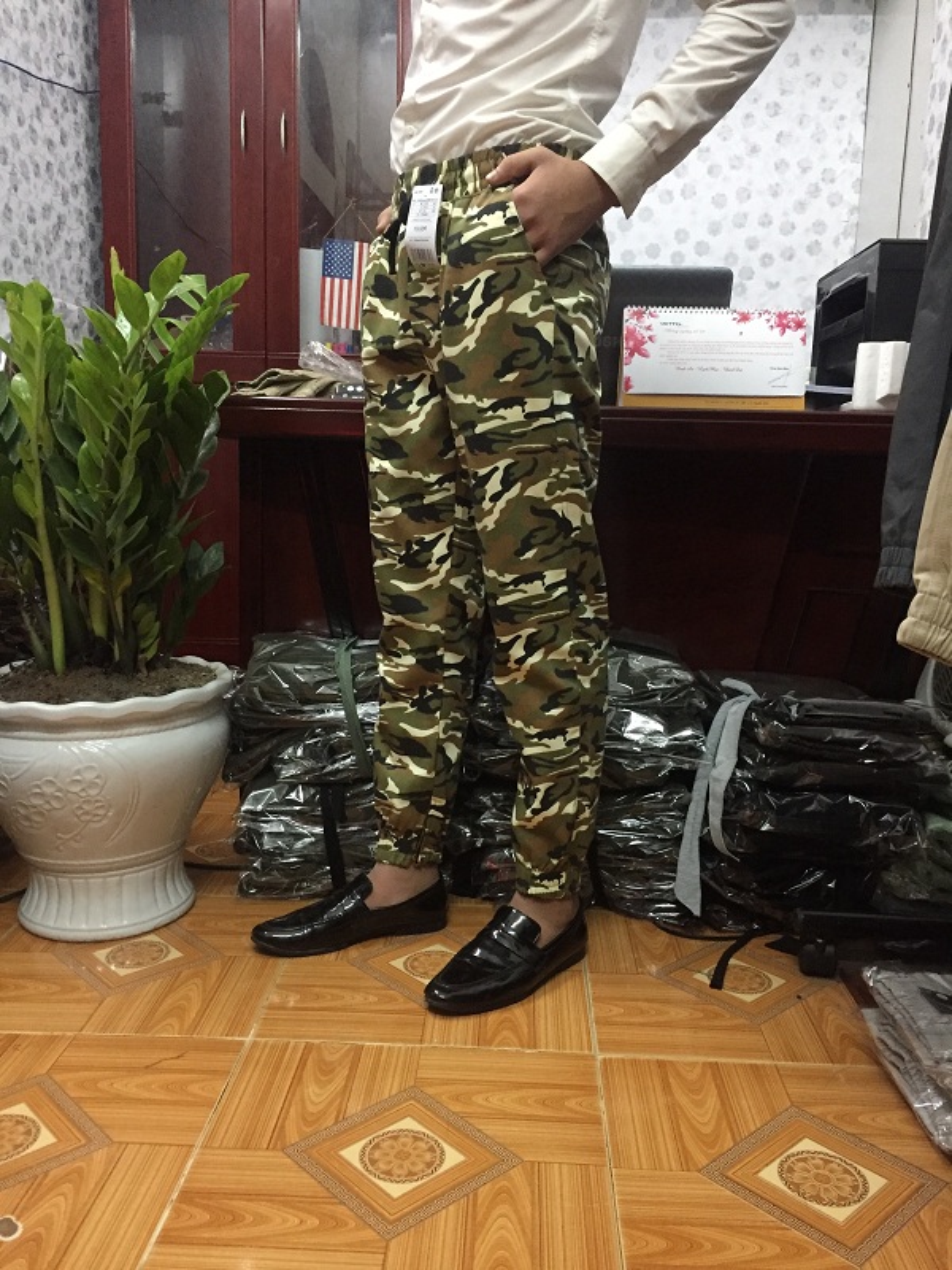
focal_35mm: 29
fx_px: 1063
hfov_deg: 48.2
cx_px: 476
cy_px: 635
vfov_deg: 61.7
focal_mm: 4.15
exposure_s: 1/17
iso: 250
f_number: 2.2
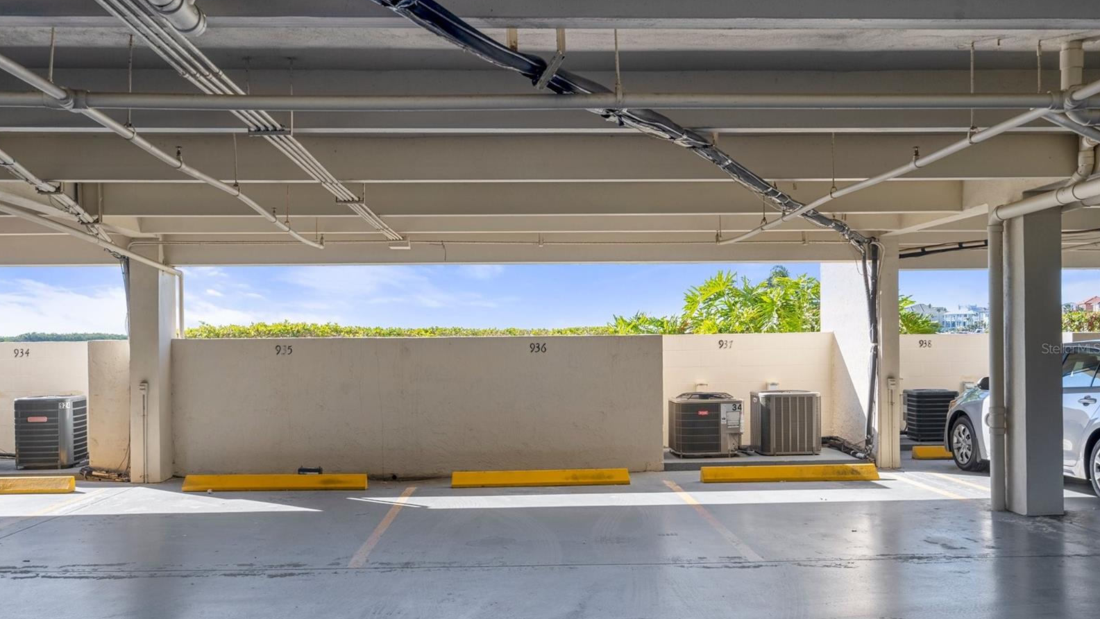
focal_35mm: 37
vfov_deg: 32.0
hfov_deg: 54.0
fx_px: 1079
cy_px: 348
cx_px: 548
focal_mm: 35
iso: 320
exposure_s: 1/500
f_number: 8
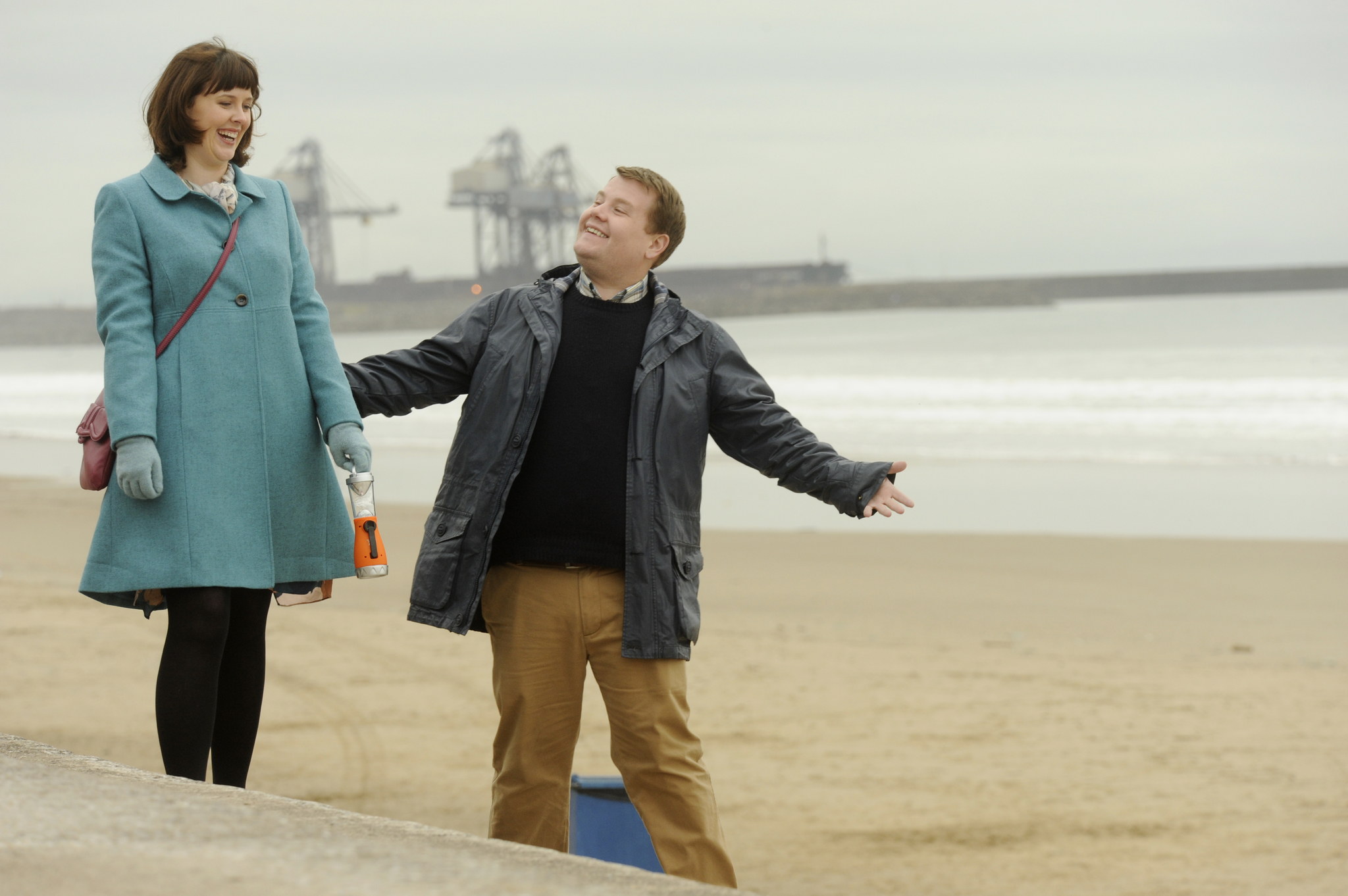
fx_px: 7109
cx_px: 674
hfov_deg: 10.8
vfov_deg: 7.2
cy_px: 448
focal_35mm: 190
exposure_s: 1/320
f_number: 6.3
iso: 800
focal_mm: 190
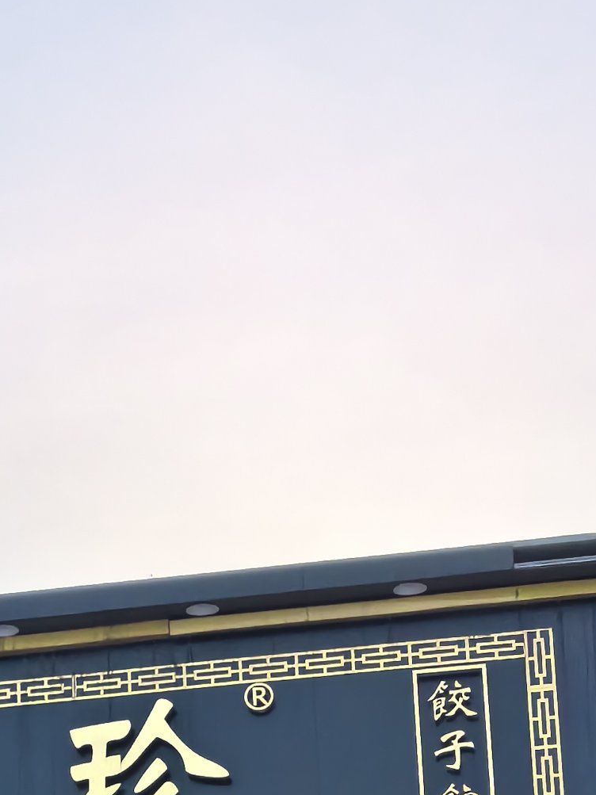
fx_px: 3628
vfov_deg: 12.2
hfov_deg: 9.3
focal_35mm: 158
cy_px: 952
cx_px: -90
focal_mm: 5.75
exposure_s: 1/526
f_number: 2
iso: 50
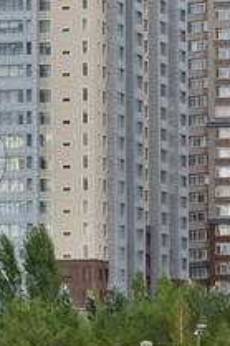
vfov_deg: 6.0
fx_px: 3303
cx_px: -295
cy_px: 159
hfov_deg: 3.9
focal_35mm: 344
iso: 200
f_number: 8
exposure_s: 1/250
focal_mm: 55
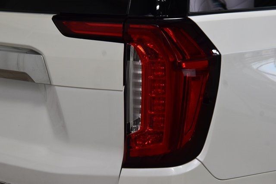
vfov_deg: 17.5
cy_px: 92
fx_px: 598
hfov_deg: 26.0
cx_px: 138
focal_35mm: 78
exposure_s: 1/60
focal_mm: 52
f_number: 8
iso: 1400
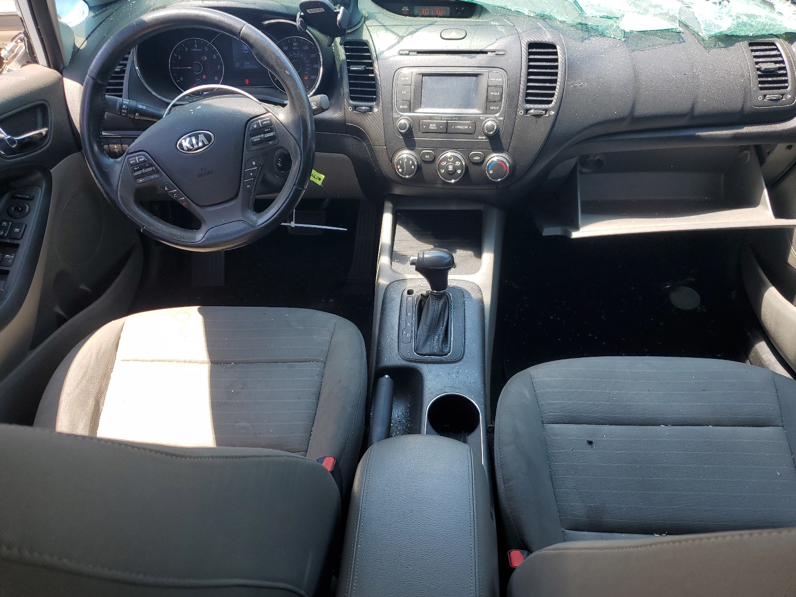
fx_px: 621
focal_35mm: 27
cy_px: 297
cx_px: 411
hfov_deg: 65.3
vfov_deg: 51.4
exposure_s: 1/435
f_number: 1.5
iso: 50
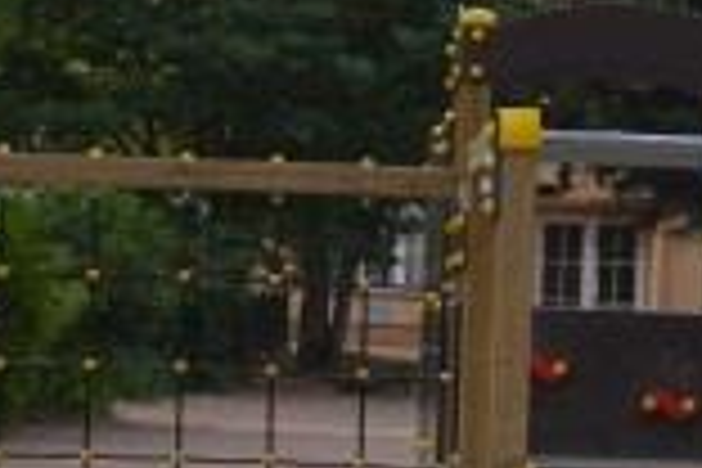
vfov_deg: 5.8
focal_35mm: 236
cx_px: 729
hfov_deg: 8.7
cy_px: 182
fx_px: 4610
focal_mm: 55
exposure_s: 1/200
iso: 100
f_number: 6.3
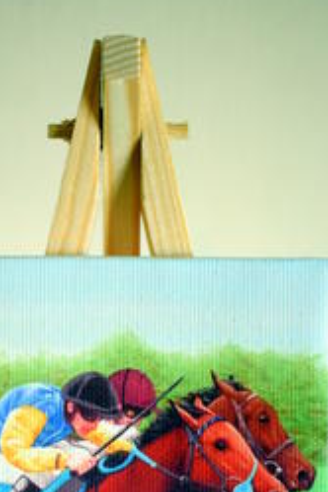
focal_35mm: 92
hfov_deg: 14.8
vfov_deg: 21.8
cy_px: 419
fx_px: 1257
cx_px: 105
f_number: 4.5
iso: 3200
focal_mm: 34
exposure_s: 1/40
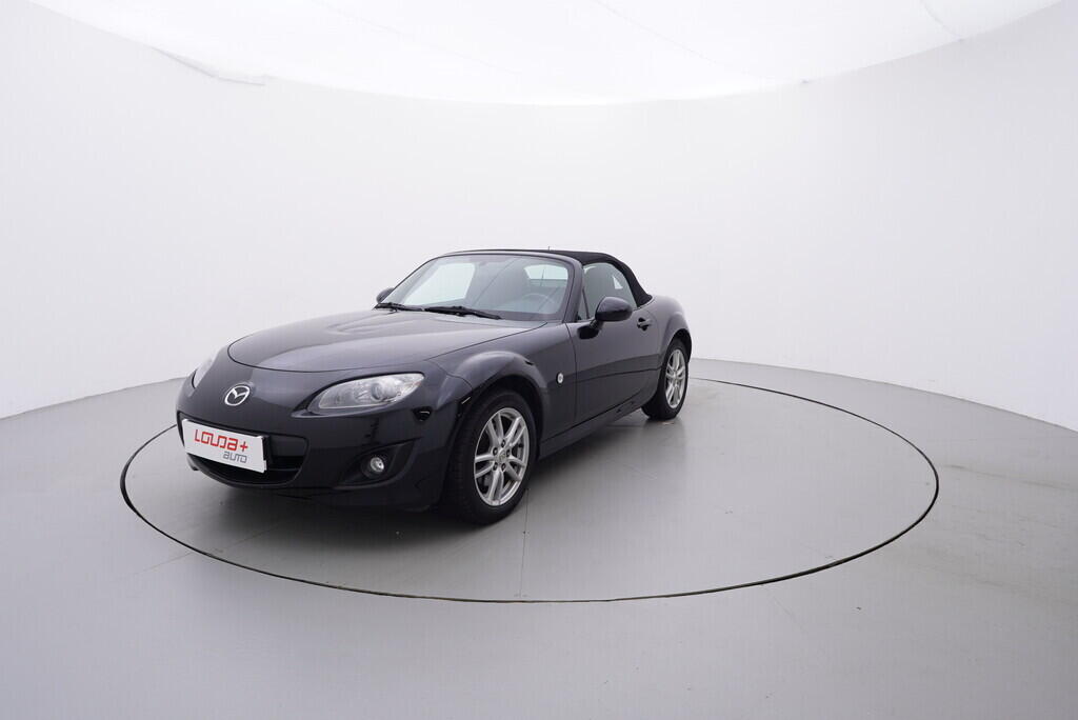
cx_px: 539
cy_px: 360
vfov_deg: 56.2
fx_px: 674
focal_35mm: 22
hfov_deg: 77.3
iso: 200
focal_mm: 15
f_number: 5
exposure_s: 1/80
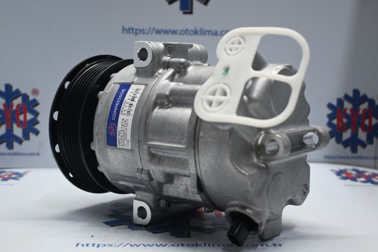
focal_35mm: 52
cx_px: 189
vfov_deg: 25.8
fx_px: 551
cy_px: 126
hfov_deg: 37.9
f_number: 5.3
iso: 800
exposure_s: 1/60
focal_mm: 35
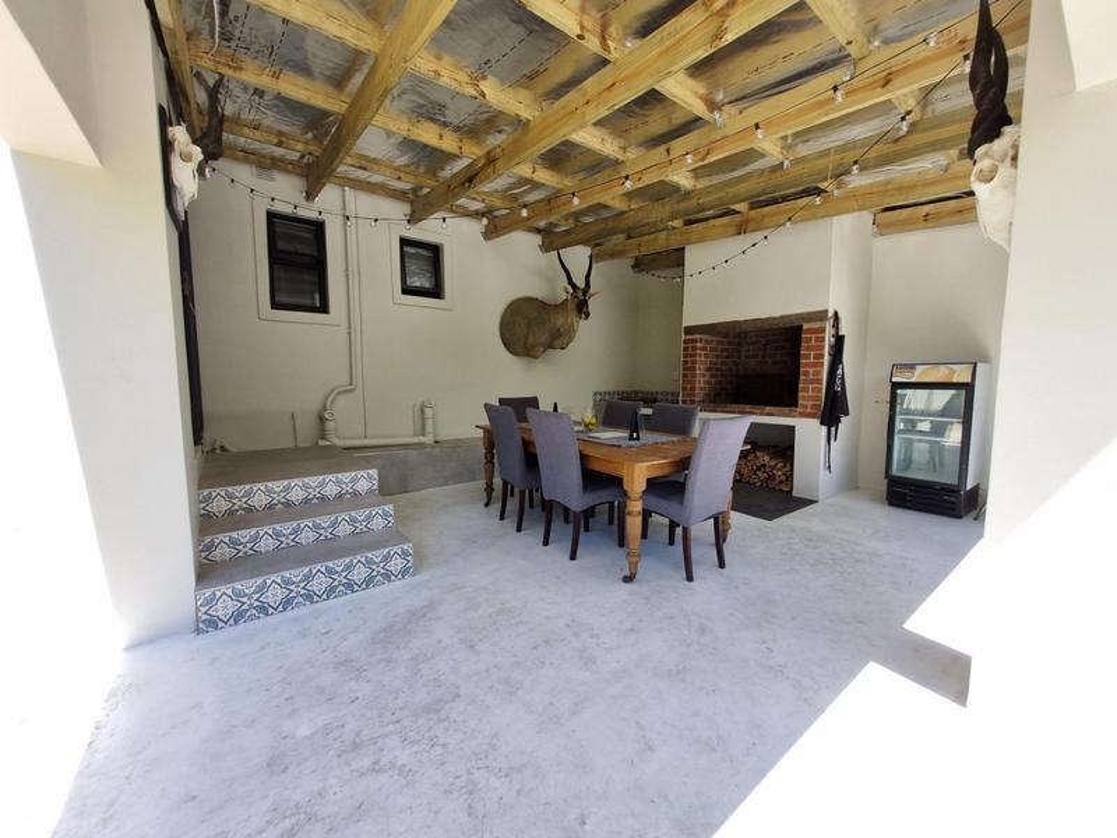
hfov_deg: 106.2
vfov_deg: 89.9
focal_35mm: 13
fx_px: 419
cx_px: 558
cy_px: 419
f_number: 2.2
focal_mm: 1.74
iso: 50
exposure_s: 1/322
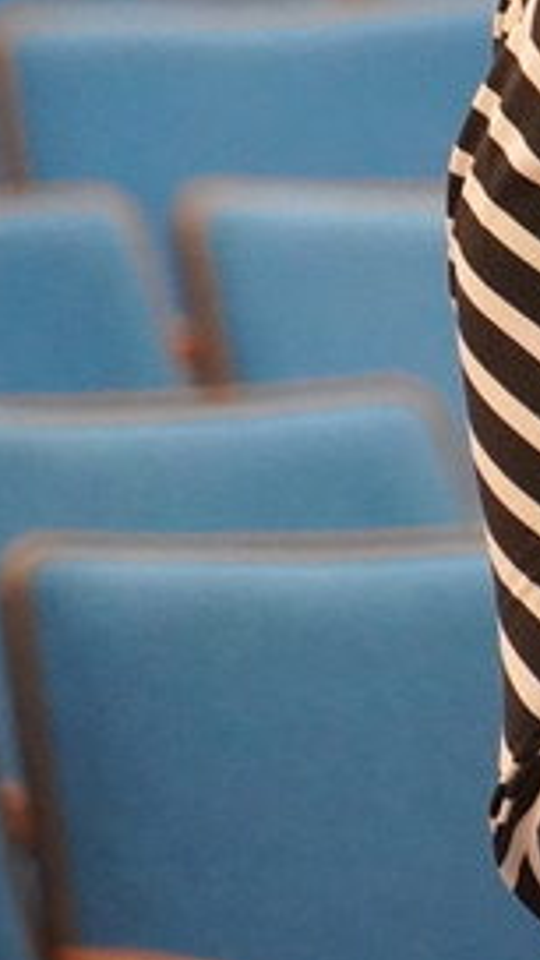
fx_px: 18048
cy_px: -154
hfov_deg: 1.7
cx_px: 1436
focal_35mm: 709
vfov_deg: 3.0
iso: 6400
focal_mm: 120
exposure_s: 1/100
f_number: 5.6
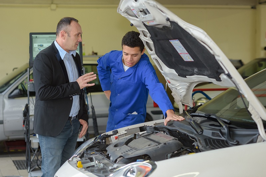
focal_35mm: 85
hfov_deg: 23.9
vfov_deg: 16.1
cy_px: 88
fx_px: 628
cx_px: 133
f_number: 3.2
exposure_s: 1/125
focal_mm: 85
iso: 400
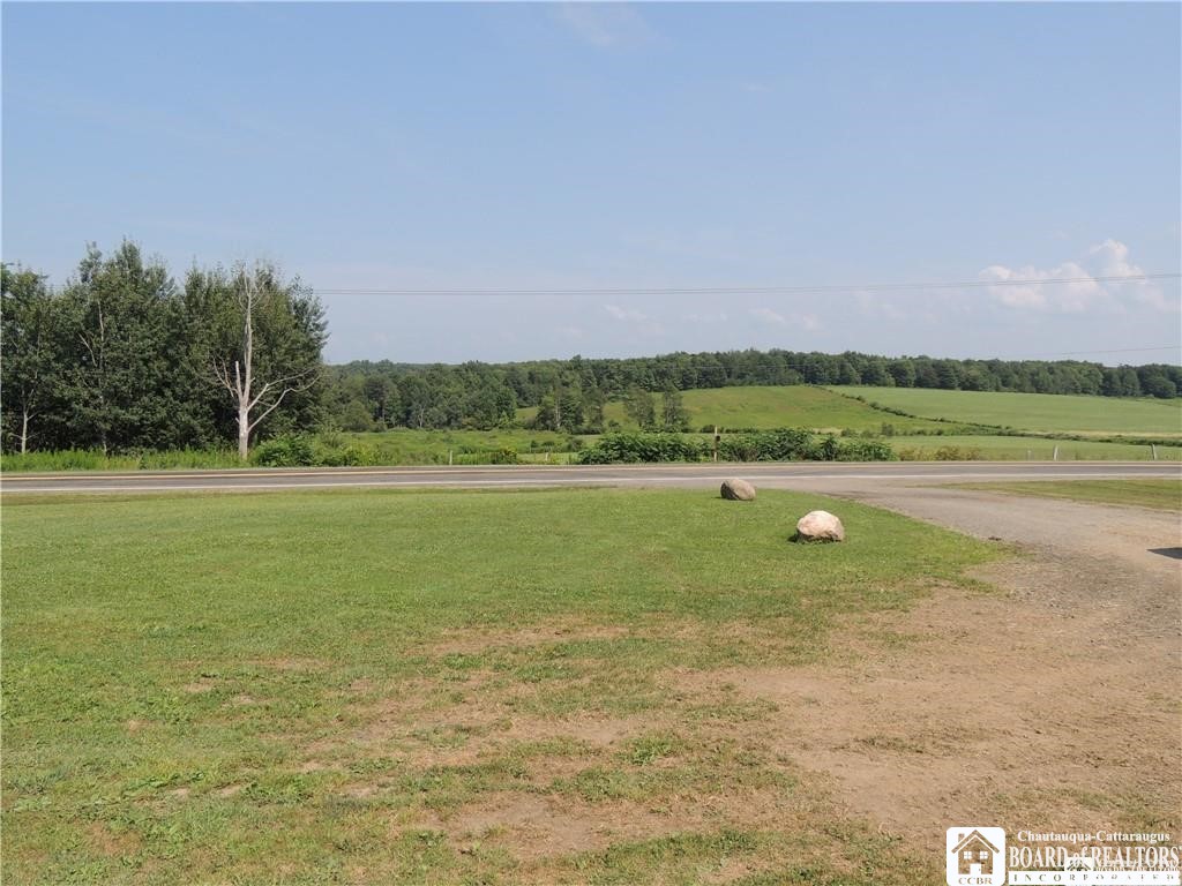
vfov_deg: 46.8
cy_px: 443
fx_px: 1024
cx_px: 591
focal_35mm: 30
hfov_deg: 60.0
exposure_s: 1/1250
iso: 100
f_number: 3.1
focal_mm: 5.3
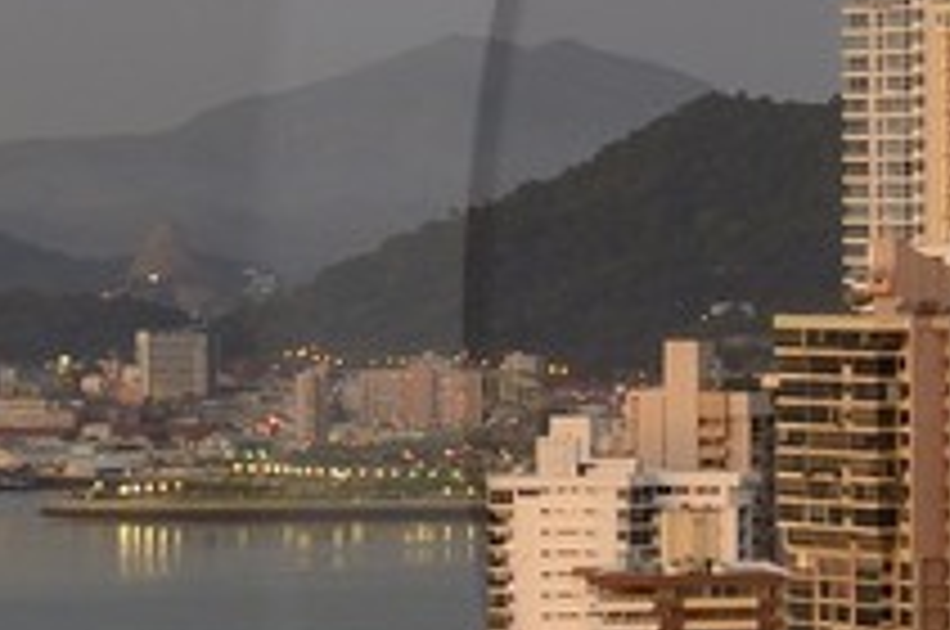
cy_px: 351
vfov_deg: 4.8
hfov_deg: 6.8
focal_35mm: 288
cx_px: 2116
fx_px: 7588
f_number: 8
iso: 200
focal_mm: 38
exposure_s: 1/2.5
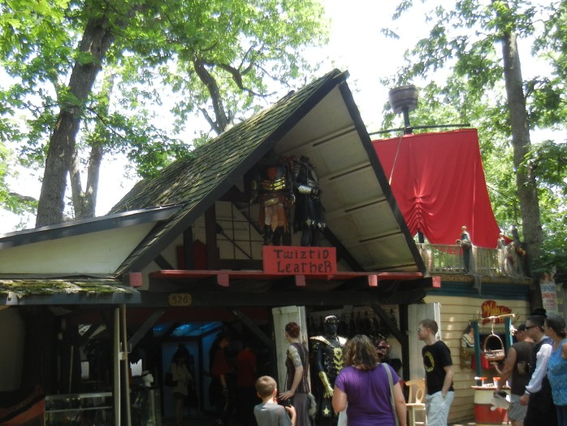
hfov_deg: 42.6
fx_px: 721
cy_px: 307
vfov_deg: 32.4
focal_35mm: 44
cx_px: 207
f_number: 3.5
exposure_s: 1/124
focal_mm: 5.4
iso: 160
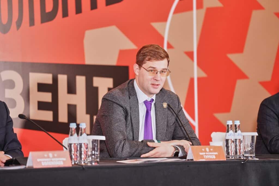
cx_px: 140
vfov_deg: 6.9
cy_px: 93
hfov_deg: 10.3
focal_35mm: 200
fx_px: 1550
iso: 3200
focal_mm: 200
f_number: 2.8
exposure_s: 1/320
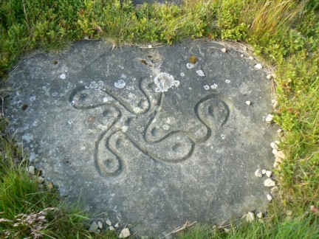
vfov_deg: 39.7
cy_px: 120
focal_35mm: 36
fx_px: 332
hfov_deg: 51.4
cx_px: 160
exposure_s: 1/100
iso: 80
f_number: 4
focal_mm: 6
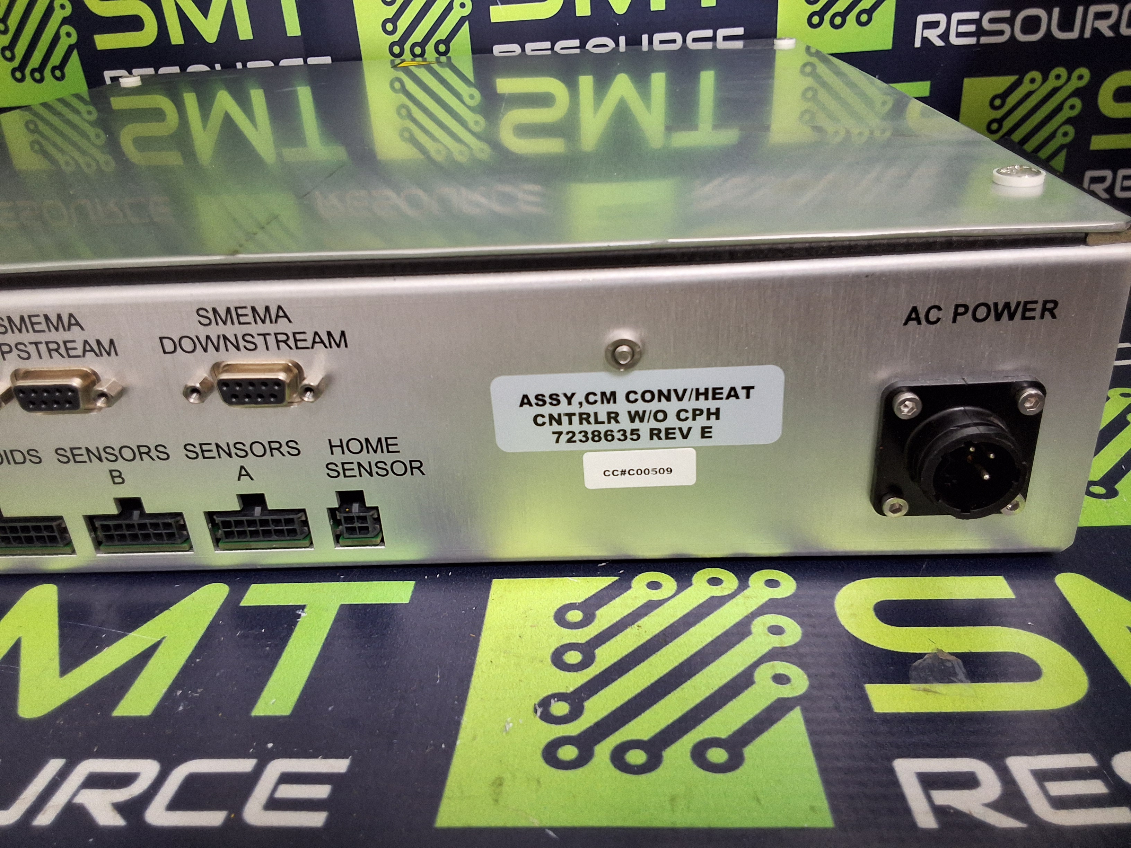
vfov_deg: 49.7
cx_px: 566
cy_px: 424
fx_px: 915
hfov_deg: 63.4
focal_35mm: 28
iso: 200
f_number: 1.9
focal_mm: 2.91
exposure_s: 1/30
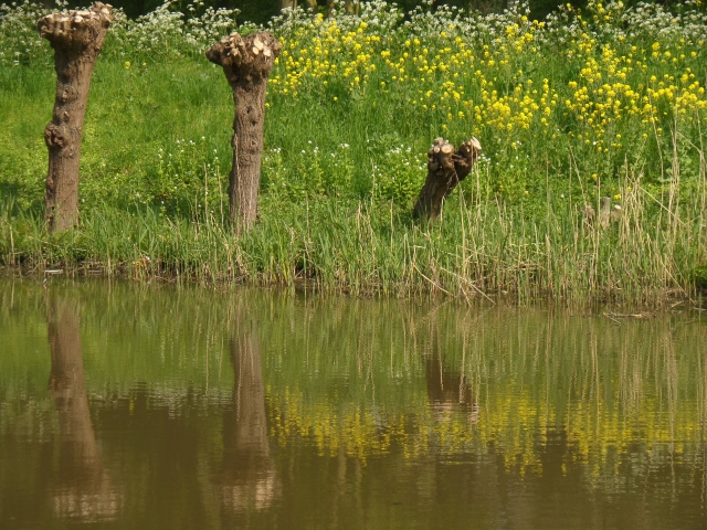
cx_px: 354
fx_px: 2880
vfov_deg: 10.5
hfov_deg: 14.0
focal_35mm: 141
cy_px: 265
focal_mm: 25.2
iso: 100
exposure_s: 1/500
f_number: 4.2
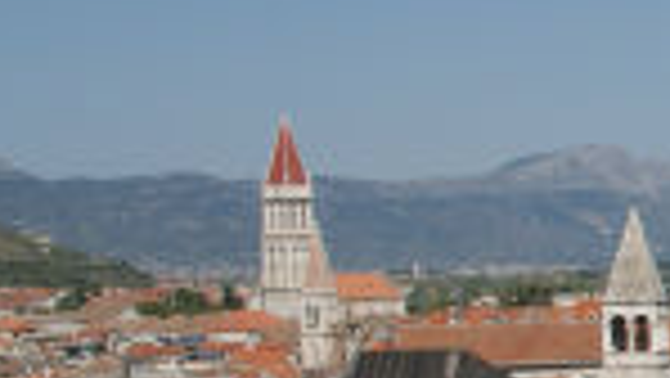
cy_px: 284
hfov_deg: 15.6
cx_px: 994
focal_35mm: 127
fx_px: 2257
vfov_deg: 9.5
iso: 100
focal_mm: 24
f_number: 10
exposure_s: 1/320
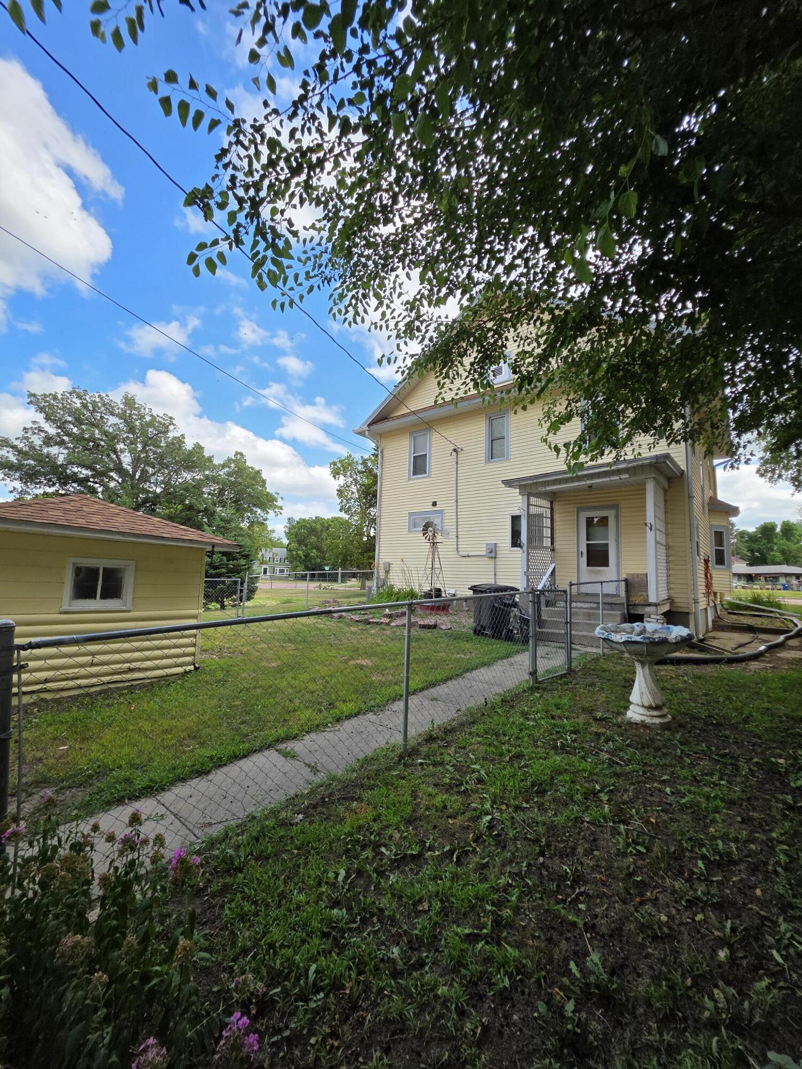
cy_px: 534
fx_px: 402
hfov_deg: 89.9
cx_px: 401
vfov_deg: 106.2
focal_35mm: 13
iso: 40
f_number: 1.9
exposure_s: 1/955
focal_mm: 2.2
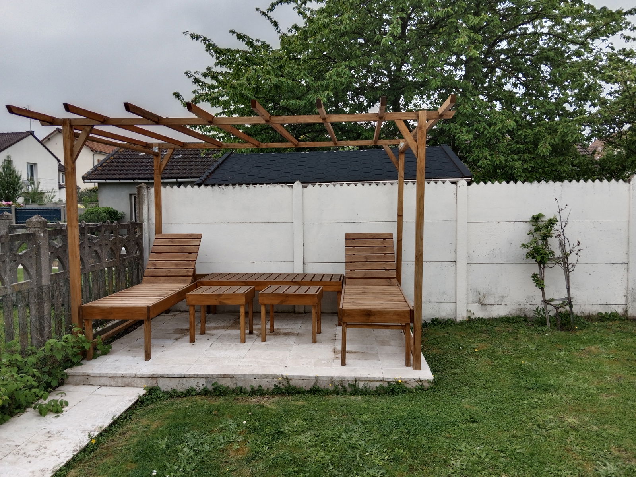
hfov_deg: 67.3
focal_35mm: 26
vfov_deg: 53.1
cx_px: 318
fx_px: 478
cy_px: 238
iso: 102
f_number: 1.8
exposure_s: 1/152
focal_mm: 3.96
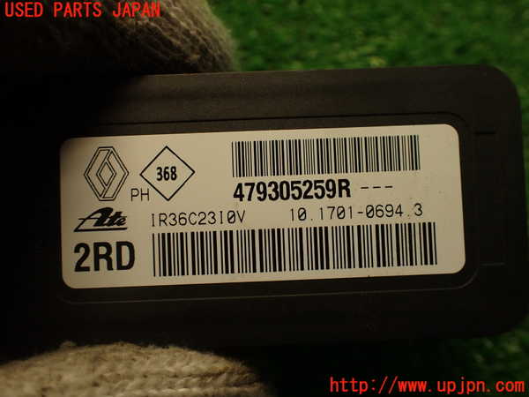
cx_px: 264
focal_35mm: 32
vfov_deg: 44.2
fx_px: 489
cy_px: 198
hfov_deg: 56.8
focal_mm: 5.79
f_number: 2.4
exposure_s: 1/50
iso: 200
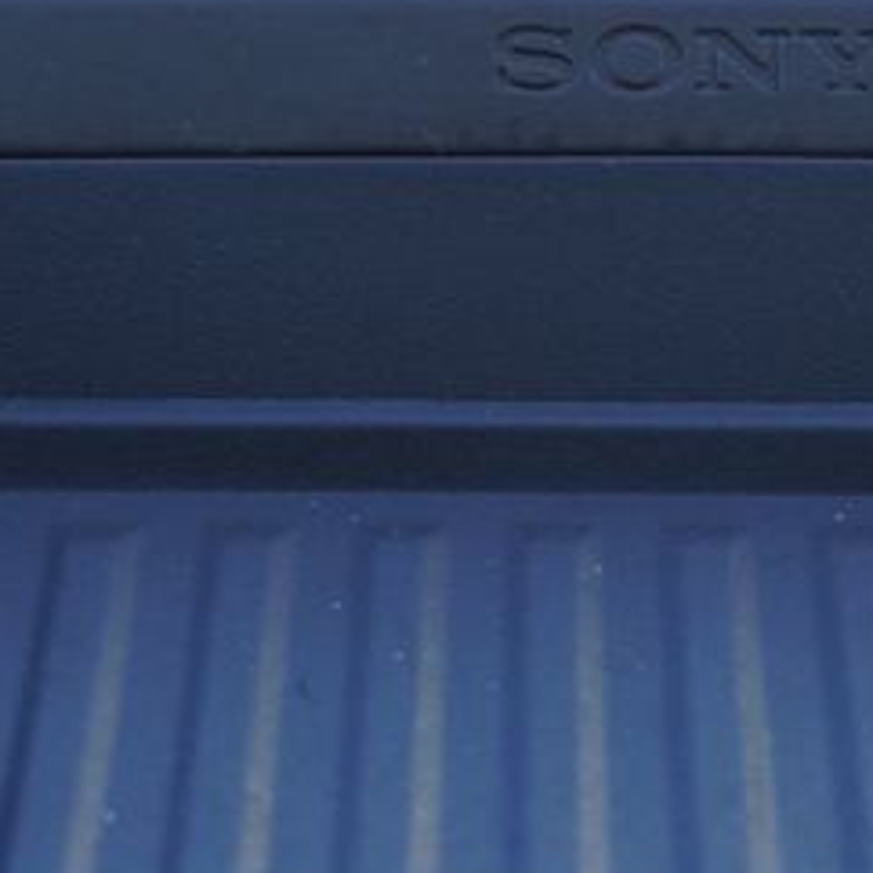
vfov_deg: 11.2
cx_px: 717
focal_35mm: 156
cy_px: 170
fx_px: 4451
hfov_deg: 11.2
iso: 200
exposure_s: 1/80
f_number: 5.6
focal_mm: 46
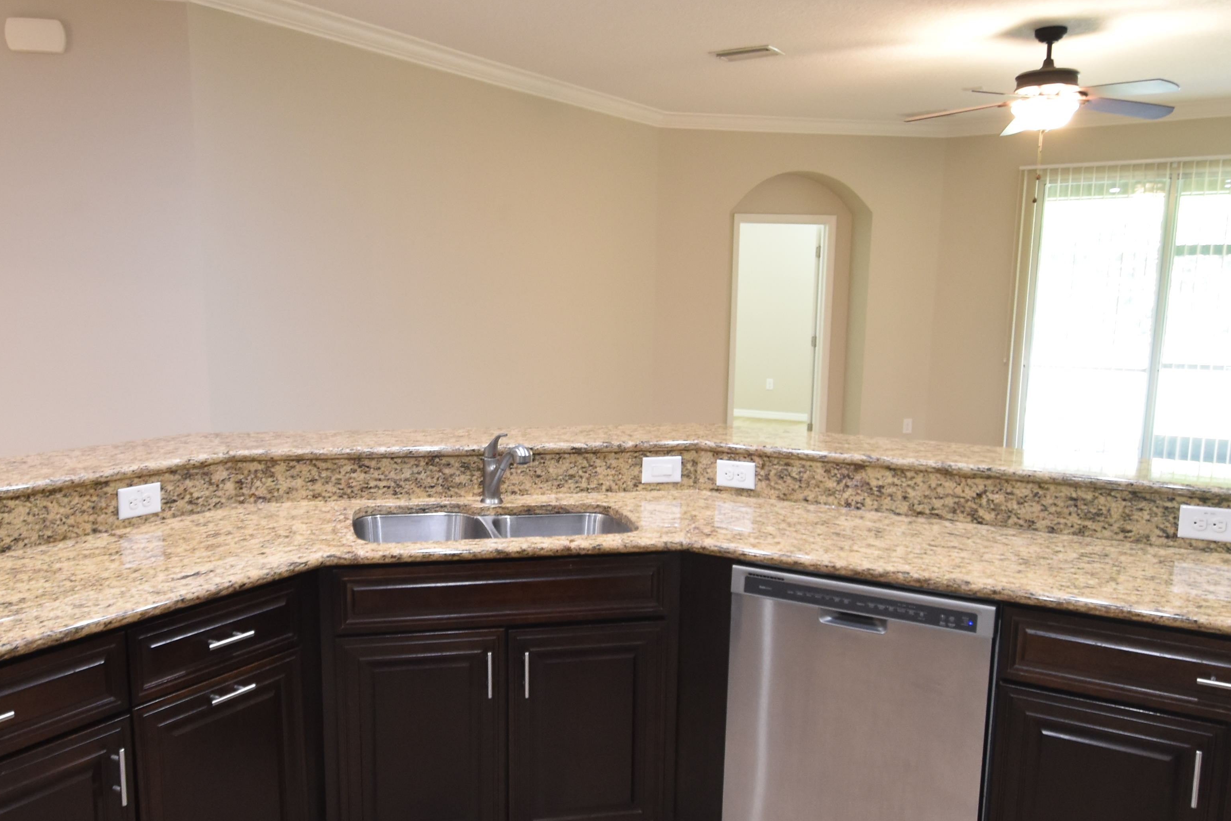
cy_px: 455
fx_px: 992
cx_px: 547
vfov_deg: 44.9
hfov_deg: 63.5
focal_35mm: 29
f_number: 3.5
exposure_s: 1/15
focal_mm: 10
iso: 800
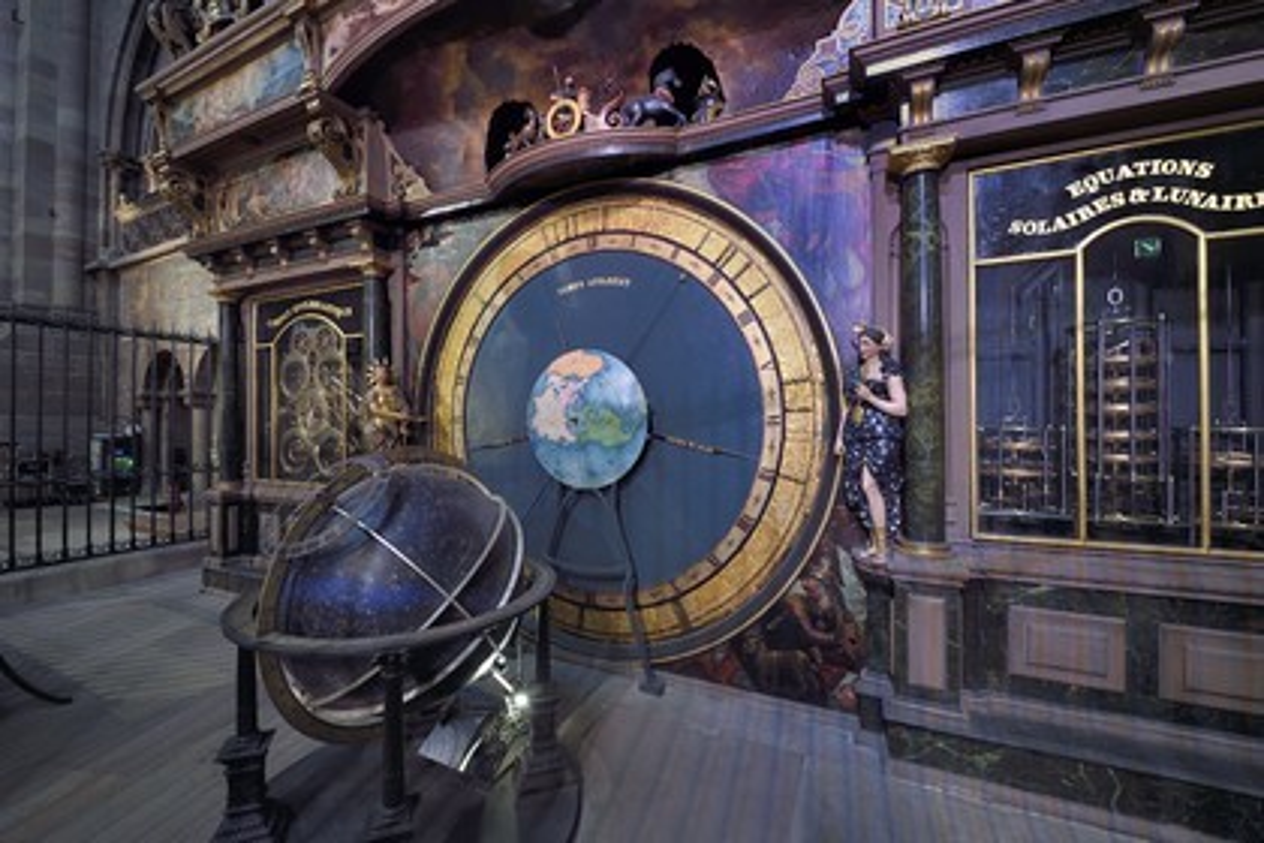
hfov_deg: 104.3
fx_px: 492
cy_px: 422
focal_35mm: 14
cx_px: 632
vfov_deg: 81.2
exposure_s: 1/3.33
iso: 800
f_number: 6.3
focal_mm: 14
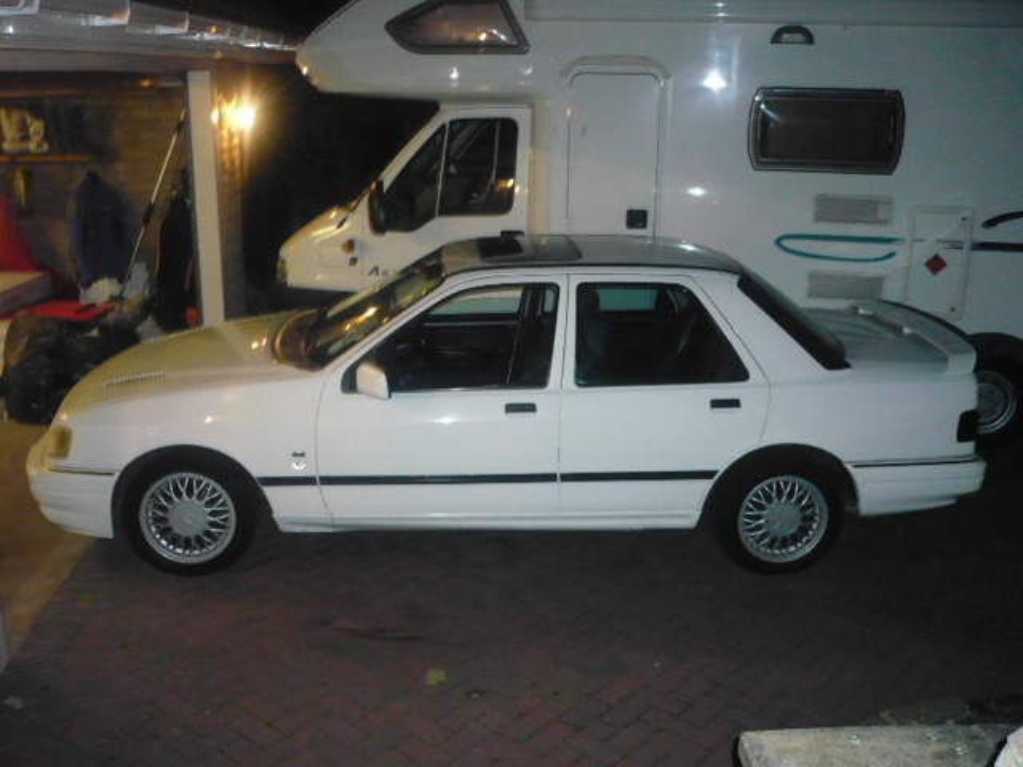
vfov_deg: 40.7
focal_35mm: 35
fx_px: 1034
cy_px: 384
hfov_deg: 52.6
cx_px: 512
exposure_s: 1/30
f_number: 2.8
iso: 400
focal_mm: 5.8
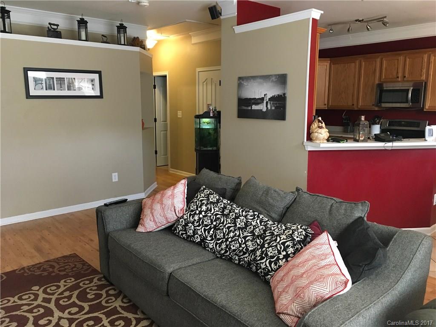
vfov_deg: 48.2
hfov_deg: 61.7
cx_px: 218
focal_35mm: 29
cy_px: 164
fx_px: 365
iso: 160
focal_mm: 4.15
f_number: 2.2
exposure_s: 1/30
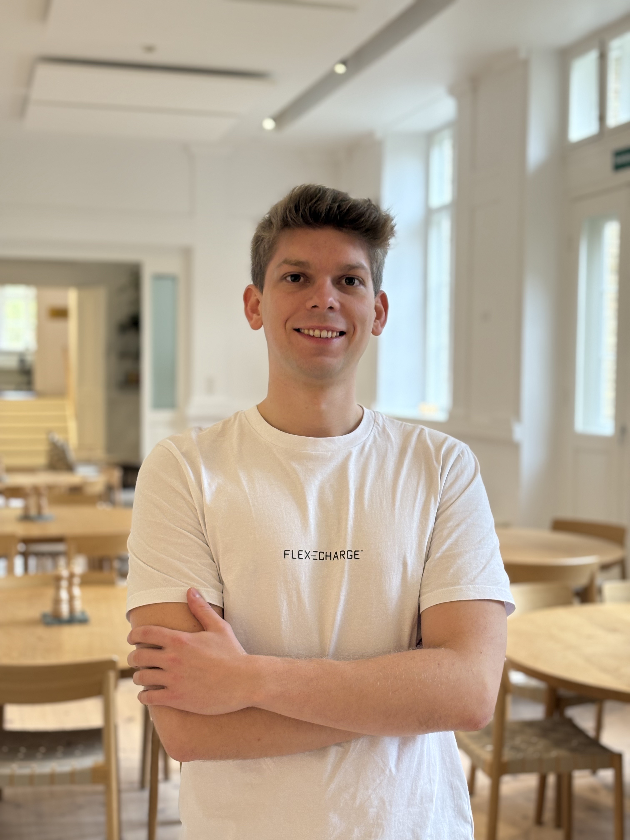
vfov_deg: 36.8
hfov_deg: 28.0
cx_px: 315
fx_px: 1262
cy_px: 420
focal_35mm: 52
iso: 100
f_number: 1.6
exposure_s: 1/50
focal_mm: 5.96
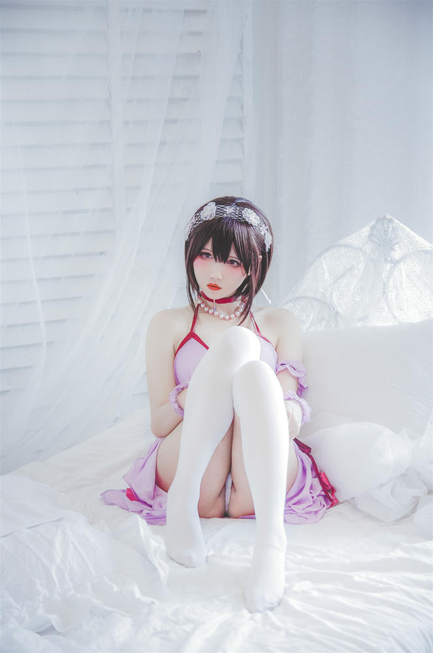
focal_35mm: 75
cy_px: 326
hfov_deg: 18.1
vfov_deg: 27.0
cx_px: 216
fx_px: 1358
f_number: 2.8
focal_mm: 50
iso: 500
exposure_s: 1/100
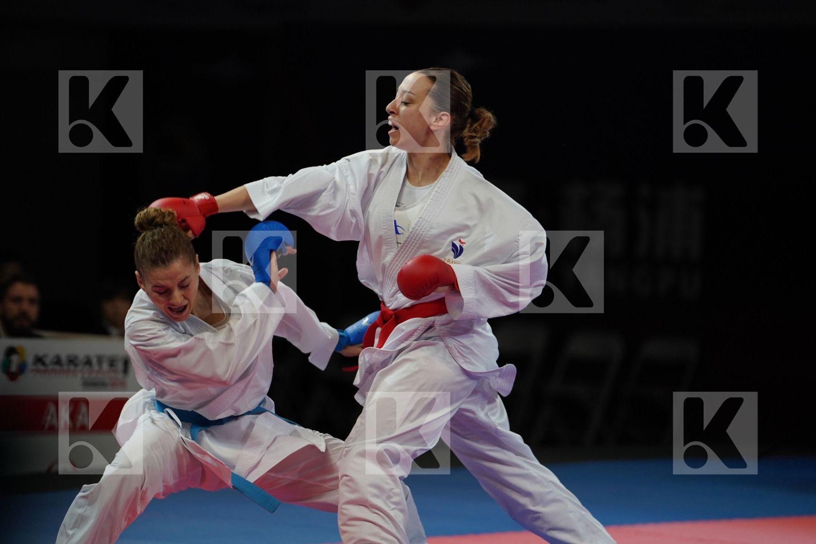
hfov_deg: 11.2
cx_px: 408
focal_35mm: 184
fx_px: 4170
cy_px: 272
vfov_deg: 7.5
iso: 1000
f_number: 2.8
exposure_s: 1/1000
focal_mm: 184
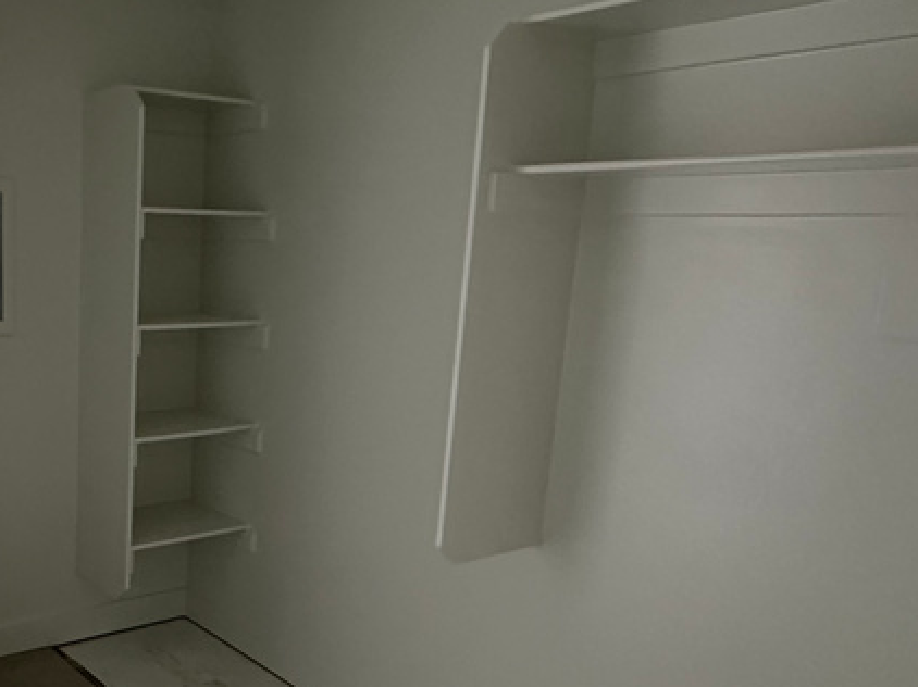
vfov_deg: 41.5
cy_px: 424
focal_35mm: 34
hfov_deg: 49.3
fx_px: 901
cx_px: 128
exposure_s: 1/60
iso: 640
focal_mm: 2.22
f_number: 2.2
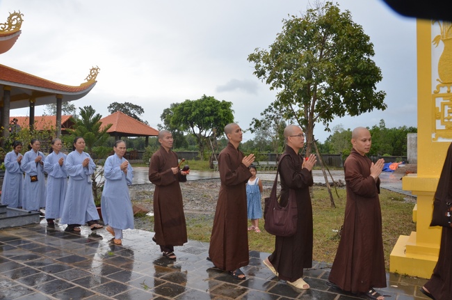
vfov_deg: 47.8
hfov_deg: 67.5
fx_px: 338
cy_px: 150
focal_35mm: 27
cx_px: 226
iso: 1000
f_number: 18
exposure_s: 1/250
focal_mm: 18
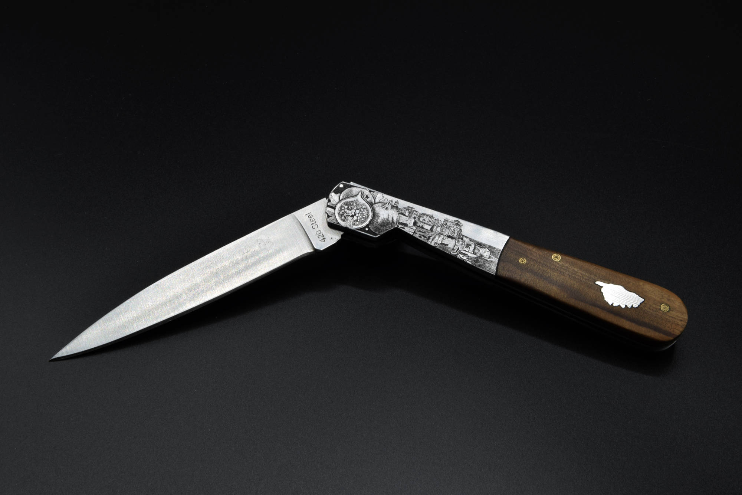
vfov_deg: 25.8
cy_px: 248
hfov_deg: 37.8
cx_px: 371
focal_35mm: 52
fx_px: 1082
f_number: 22
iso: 100
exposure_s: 1/8
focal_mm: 35
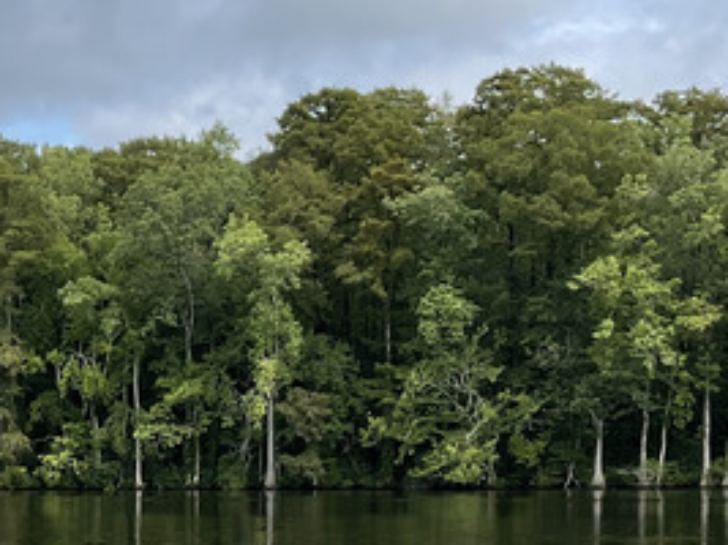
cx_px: 79
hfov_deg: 22.0
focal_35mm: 87
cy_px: 608
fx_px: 1829
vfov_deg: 16.4
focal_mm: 3
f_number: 1.8
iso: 16
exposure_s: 1/781
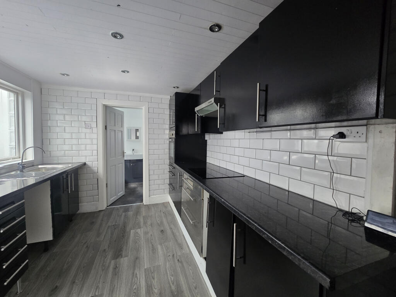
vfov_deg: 89.9
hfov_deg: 106.2
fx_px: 149
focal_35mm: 13
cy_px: 148
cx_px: 198
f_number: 2.2
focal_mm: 2.2
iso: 250
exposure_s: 1/50
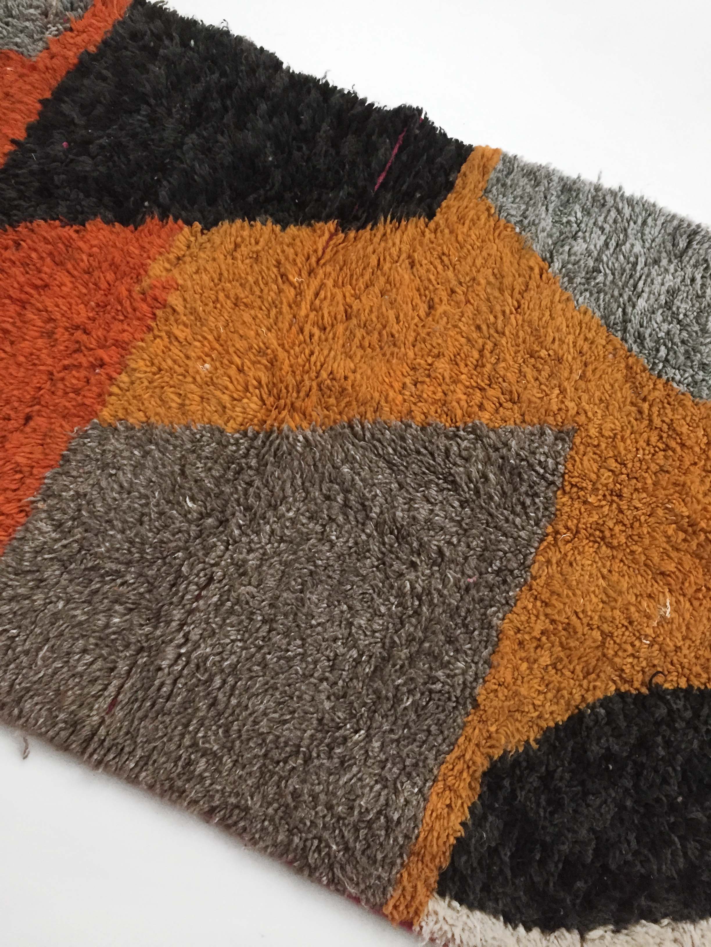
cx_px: 356
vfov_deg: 61.7
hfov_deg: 48.2
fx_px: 794
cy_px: 474
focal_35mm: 29
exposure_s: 1/17
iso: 250
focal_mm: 4.15
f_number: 2.2
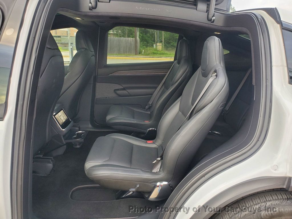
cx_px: 146
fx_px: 219
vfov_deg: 53.1
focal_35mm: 26
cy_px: 110
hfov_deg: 67.3
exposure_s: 1/120
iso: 125
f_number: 2.4
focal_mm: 4.3
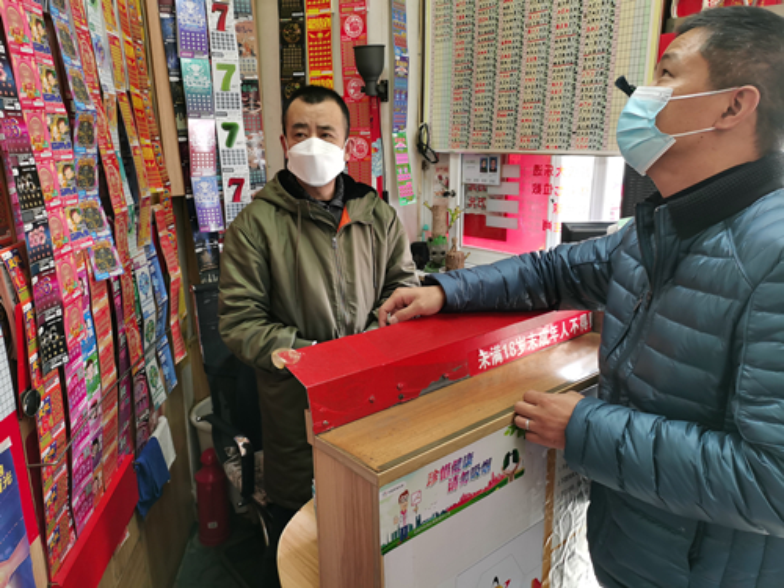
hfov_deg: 65.3
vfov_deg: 51.4
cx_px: 392
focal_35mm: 27
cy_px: 294
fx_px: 612
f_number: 1.8
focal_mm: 5.58
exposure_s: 1/50
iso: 250
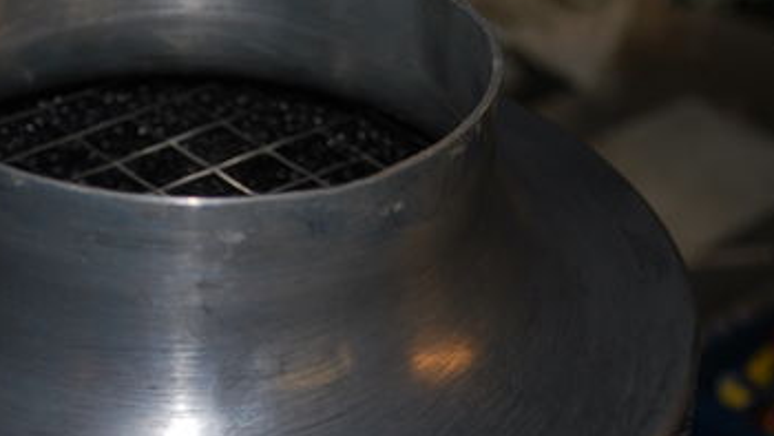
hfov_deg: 22.9
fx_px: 1888
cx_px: 188
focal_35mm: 92
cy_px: 332
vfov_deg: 13.1
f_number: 4.8
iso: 200
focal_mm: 32
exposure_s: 1/60
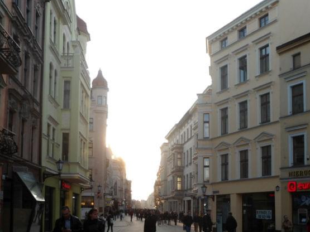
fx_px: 430
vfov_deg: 29.1
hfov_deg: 39.6
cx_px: 178
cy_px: 205
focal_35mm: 48
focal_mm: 4.7
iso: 80
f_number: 2.8
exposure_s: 1/200
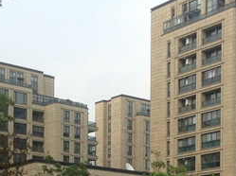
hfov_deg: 18.5
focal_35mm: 106
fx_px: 722
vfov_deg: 13.2
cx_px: 167
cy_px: 256
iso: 32
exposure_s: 1/536
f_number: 2.4
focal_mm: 3.3
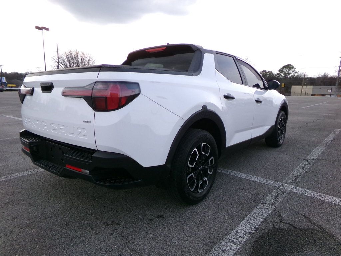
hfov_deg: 71.6
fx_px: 236
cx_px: 170
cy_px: 128
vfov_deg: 56.8
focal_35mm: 24
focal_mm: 4.3
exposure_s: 1/60
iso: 256
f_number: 11.07
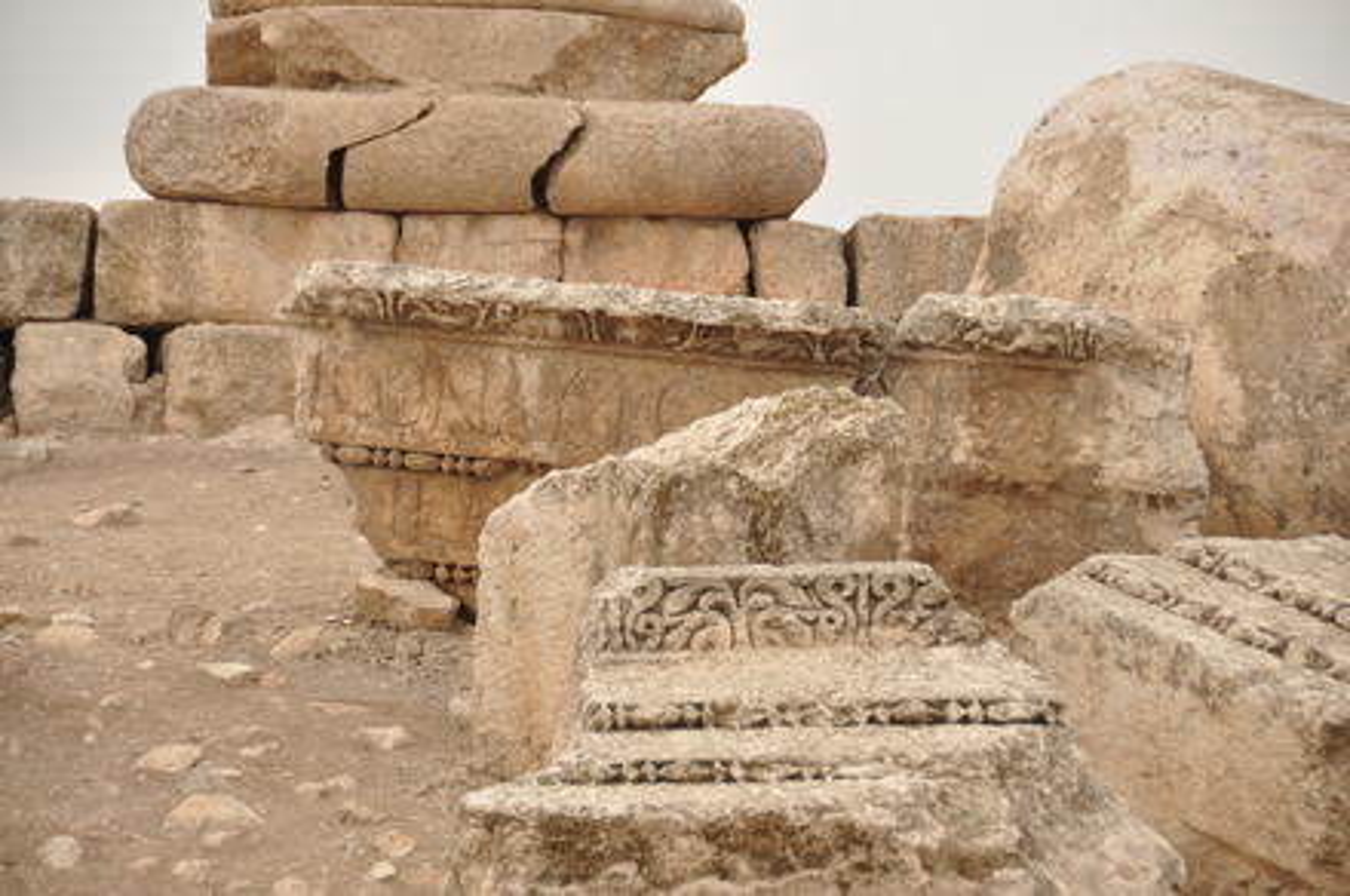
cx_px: 675
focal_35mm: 158
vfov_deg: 8.7
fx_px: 5898
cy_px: 448
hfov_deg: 13.1
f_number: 6.3
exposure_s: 1/640
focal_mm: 105
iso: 200
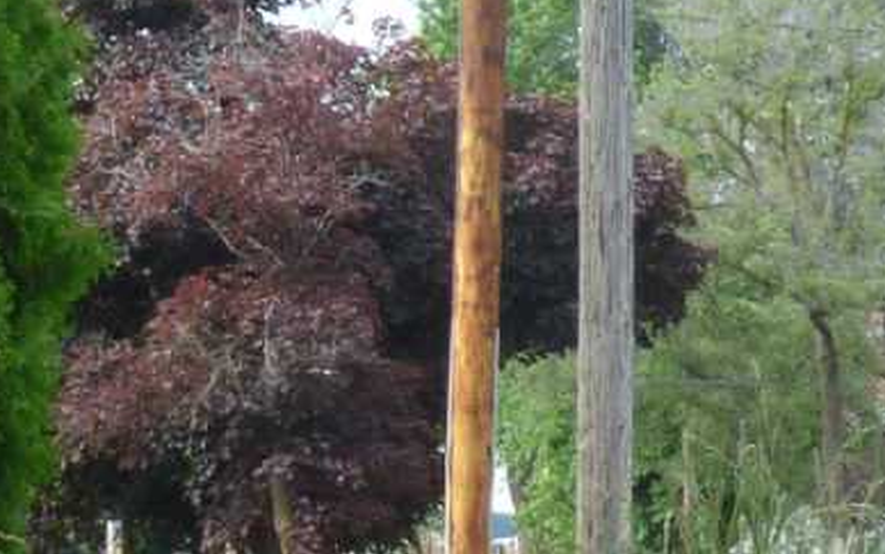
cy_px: 775
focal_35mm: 246
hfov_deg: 8.5
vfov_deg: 5.3
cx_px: 135
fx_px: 5937
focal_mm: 7.79
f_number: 5
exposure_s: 1/125
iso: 100
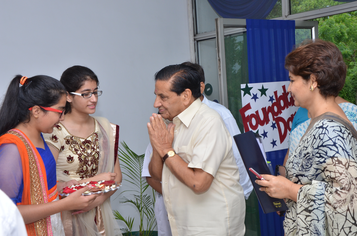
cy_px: 118
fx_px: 564
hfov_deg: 35.1
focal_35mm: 57
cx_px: 178
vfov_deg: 23.7
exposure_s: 1/125
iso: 640
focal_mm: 38
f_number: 11
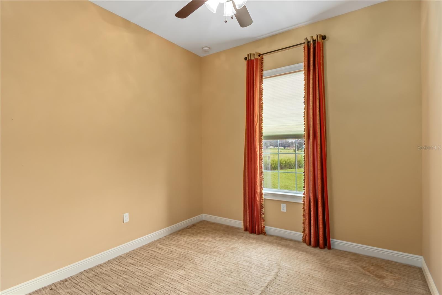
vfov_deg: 67.4
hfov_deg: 90.0
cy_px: 148
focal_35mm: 18
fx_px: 221
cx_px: 221
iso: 250
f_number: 9
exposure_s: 1/5
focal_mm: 12
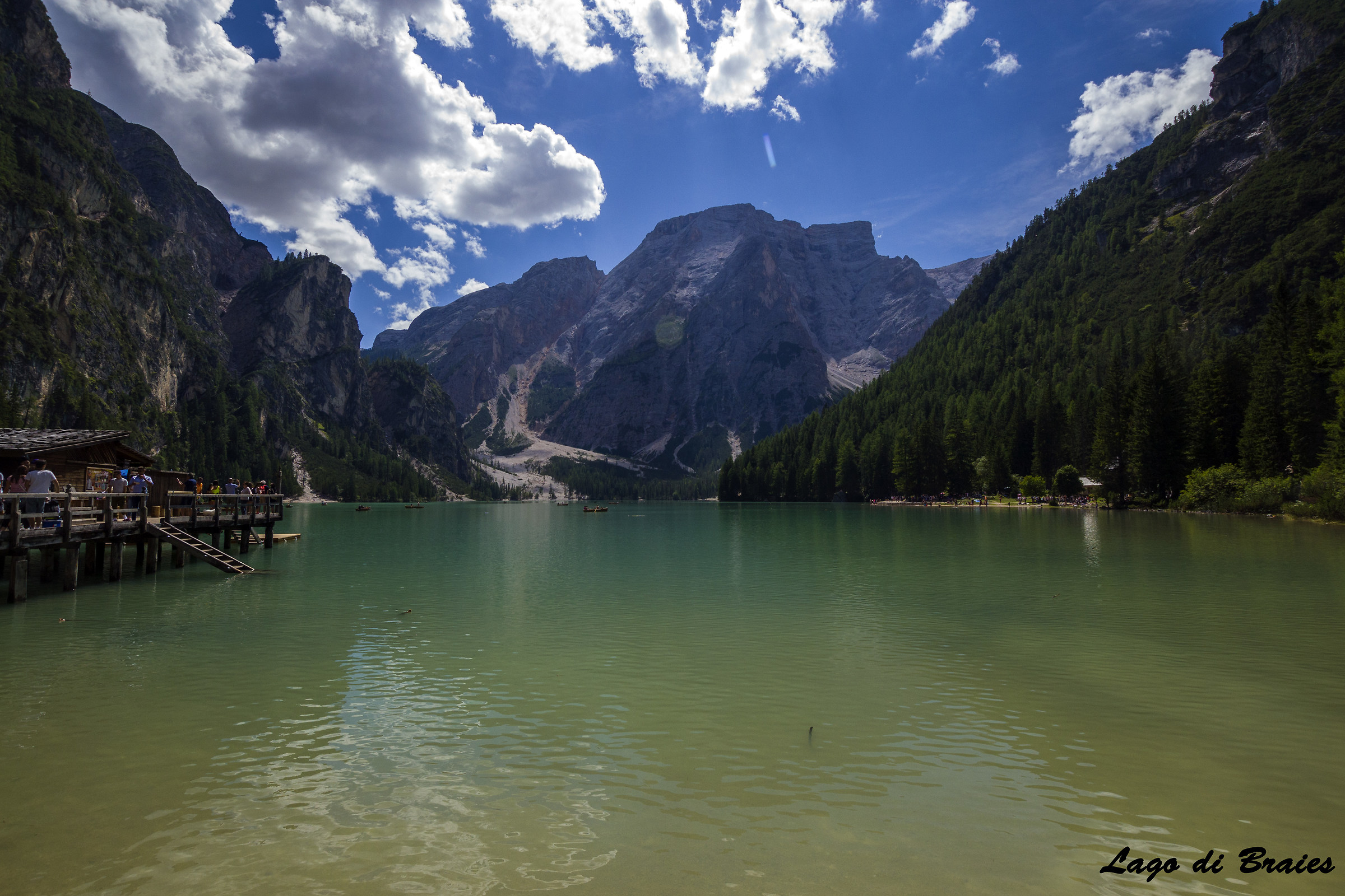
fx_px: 616
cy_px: 448
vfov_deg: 72.1
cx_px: 672
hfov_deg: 95.0
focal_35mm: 16
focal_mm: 11
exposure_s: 1/800
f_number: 8
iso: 400
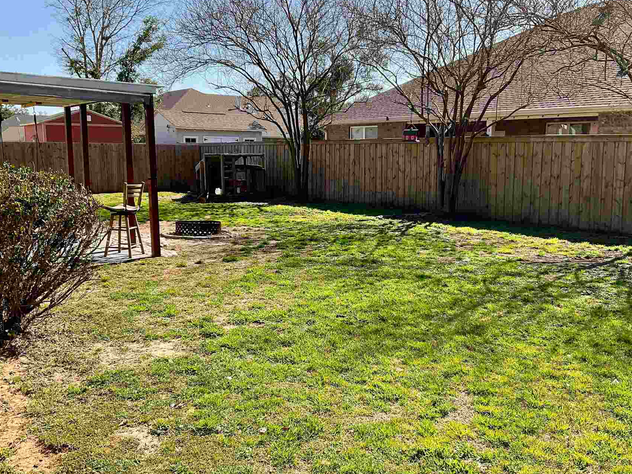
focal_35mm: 35
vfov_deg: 40.6
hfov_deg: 52.6
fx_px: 639
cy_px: 263
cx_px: 324
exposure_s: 1/1121
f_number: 1.8
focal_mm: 3
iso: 16
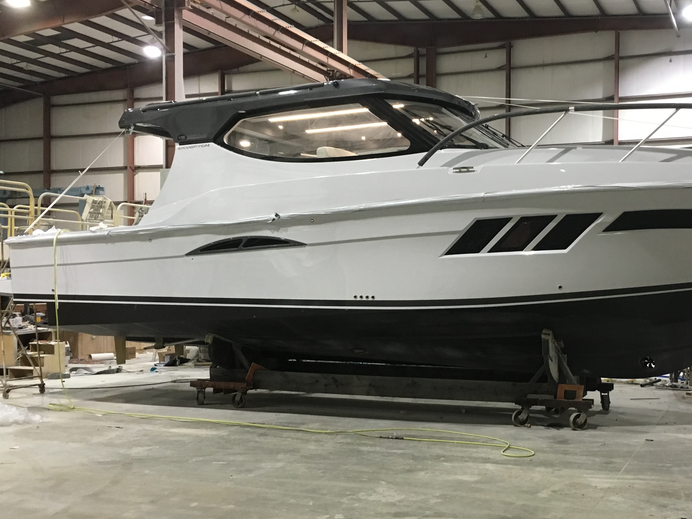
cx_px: 445
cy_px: 290
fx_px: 840
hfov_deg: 44.3
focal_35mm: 42
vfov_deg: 34.3
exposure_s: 1/30
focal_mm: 4.15
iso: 160
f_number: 2.2
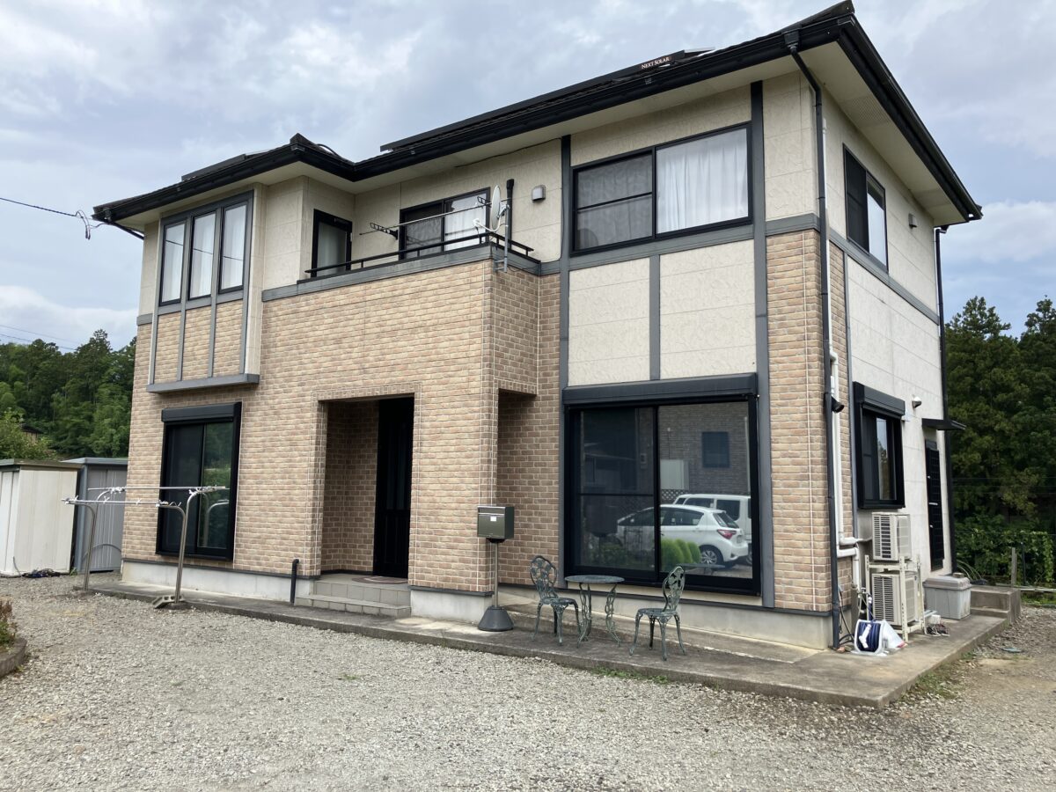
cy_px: 396
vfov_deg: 49.7
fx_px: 854
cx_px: 528
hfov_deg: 63.4
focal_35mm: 28
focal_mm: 3.99
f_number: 1.8
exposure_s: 1/823
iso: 32
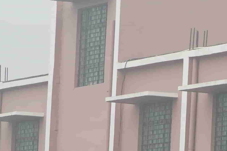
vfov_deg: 2.9
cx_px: 278
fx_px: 2982
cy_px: 247
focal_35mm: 473
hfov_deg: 4.3
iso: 100
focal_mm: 62
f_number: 8
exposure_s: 1/160
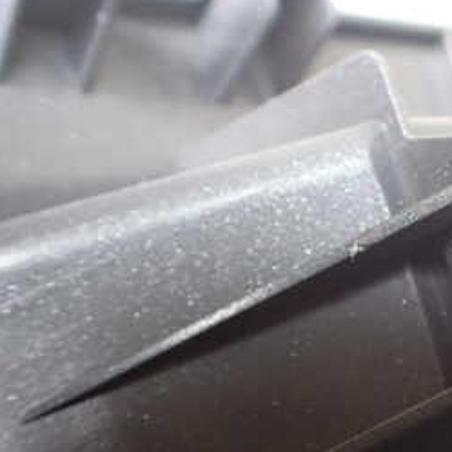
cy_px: 270
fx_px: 945
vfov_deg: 26.8
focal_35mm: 64
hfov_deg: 24.8
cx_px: 512
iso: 800
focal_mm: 5.4
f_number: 2.3
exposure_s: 1/50
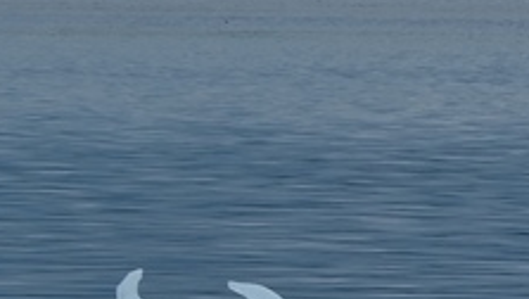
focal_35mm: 931
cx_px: -259
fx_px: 13073
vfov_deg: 1.3
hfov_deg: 2.3
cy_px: 109
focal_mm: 155
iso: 100
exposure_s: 1/320
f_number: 9
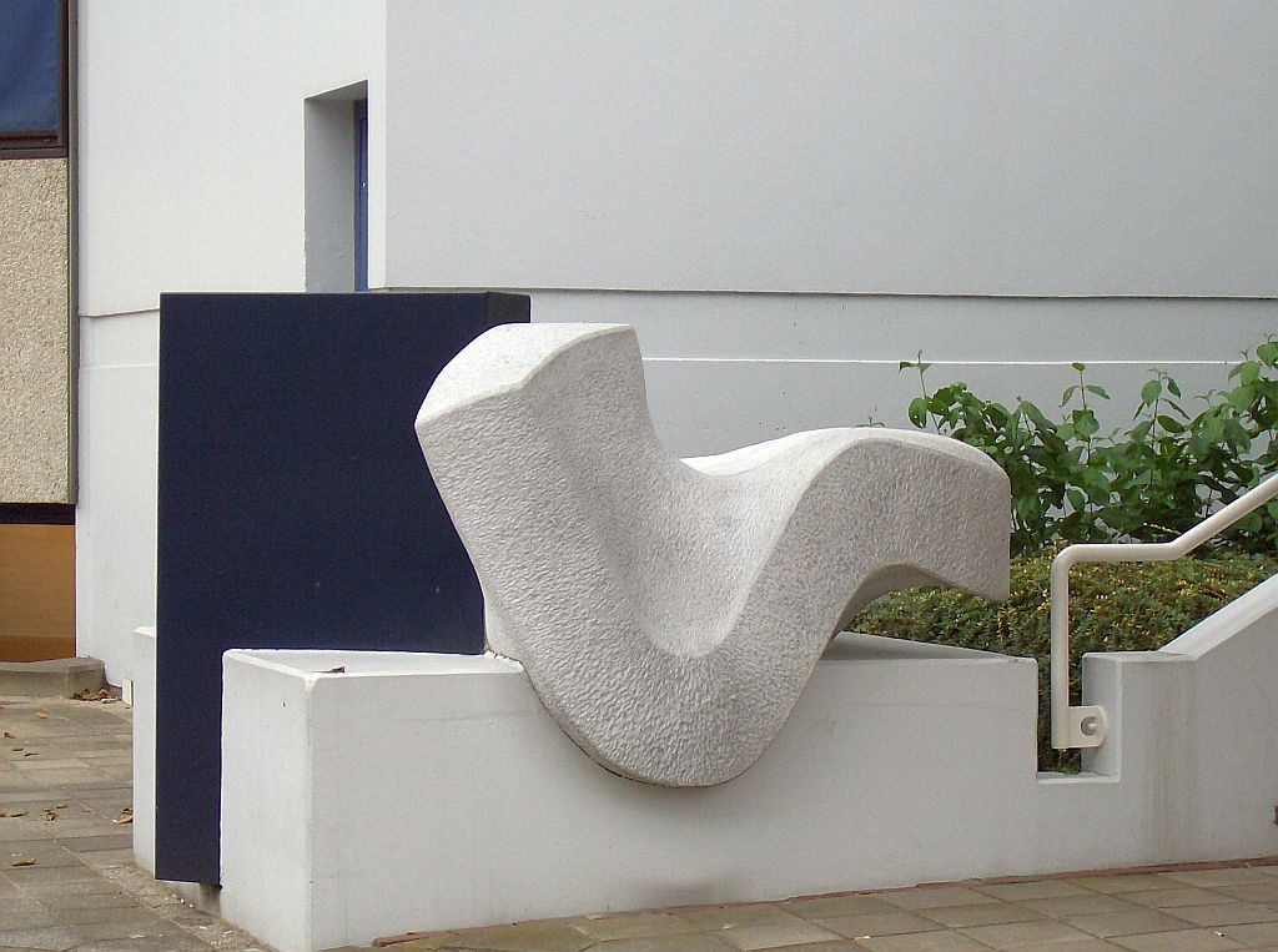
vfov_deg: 13.7
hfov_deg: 18.3
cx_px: 639
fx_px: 3978
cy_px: 476
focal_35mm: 108
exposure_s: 1/134
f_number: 4.8
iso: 125
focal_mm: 18
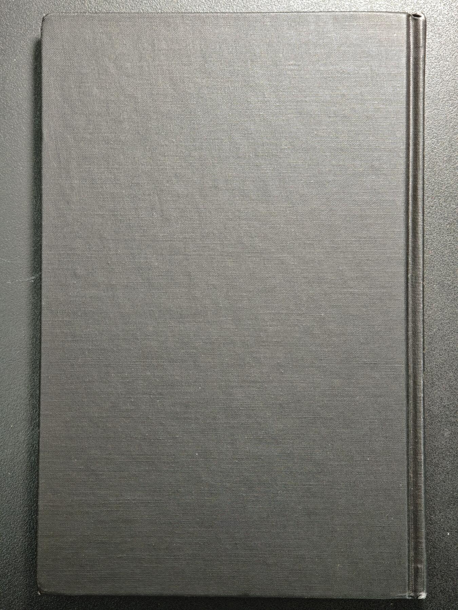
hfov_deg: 24.4
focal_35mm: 60
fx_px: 1058
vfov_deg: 32.2
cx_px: 229
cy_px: 305
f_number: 2
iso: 1000
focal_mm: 9
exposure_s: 1/34.8
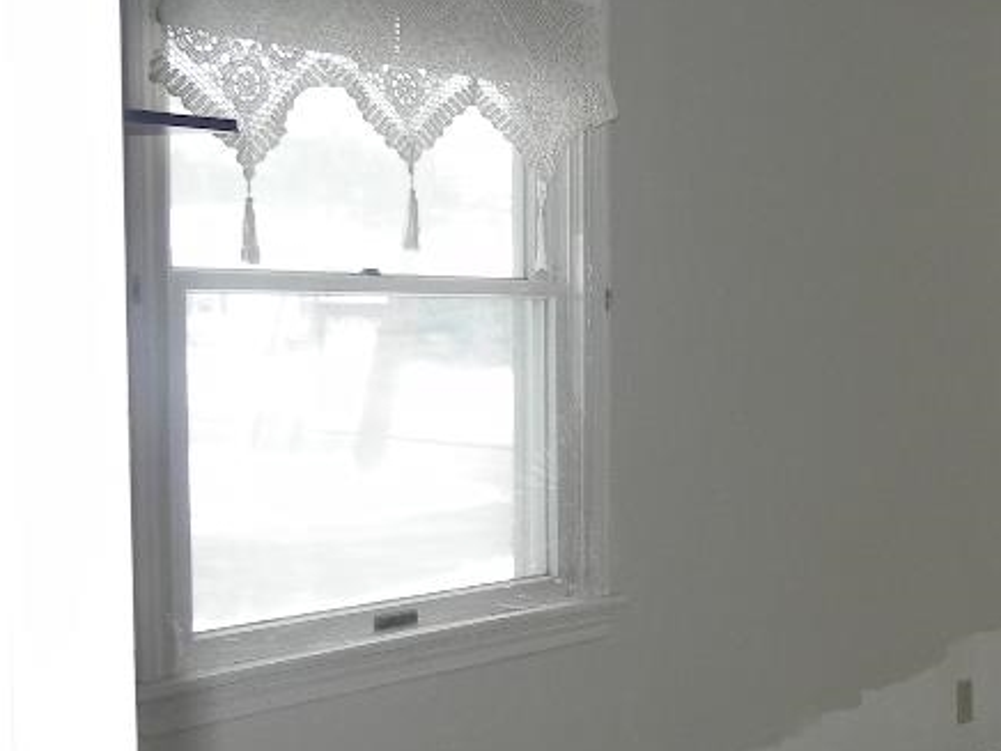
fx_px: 1764
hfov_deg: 28.6
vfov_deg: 24.0
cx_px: 1116
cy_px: 466
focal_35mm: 61
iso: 160
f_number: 3.5
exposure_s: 1/114
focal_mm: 4.6
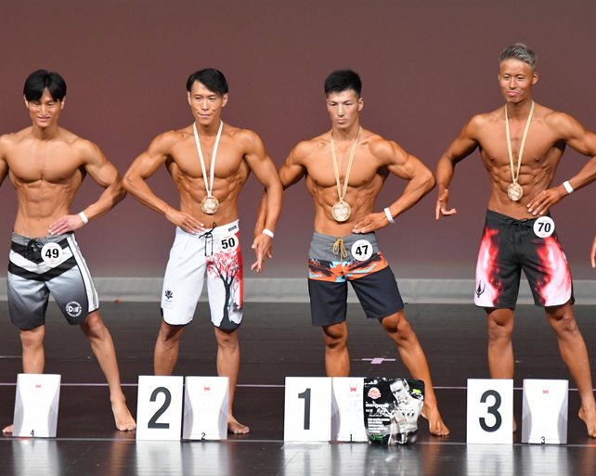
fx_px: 5995
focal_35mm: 340
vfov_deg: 4.5
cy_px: 238
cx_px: 293
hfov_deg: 5.7
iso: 4000
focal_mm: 200
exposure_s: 1/400
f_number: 5.6
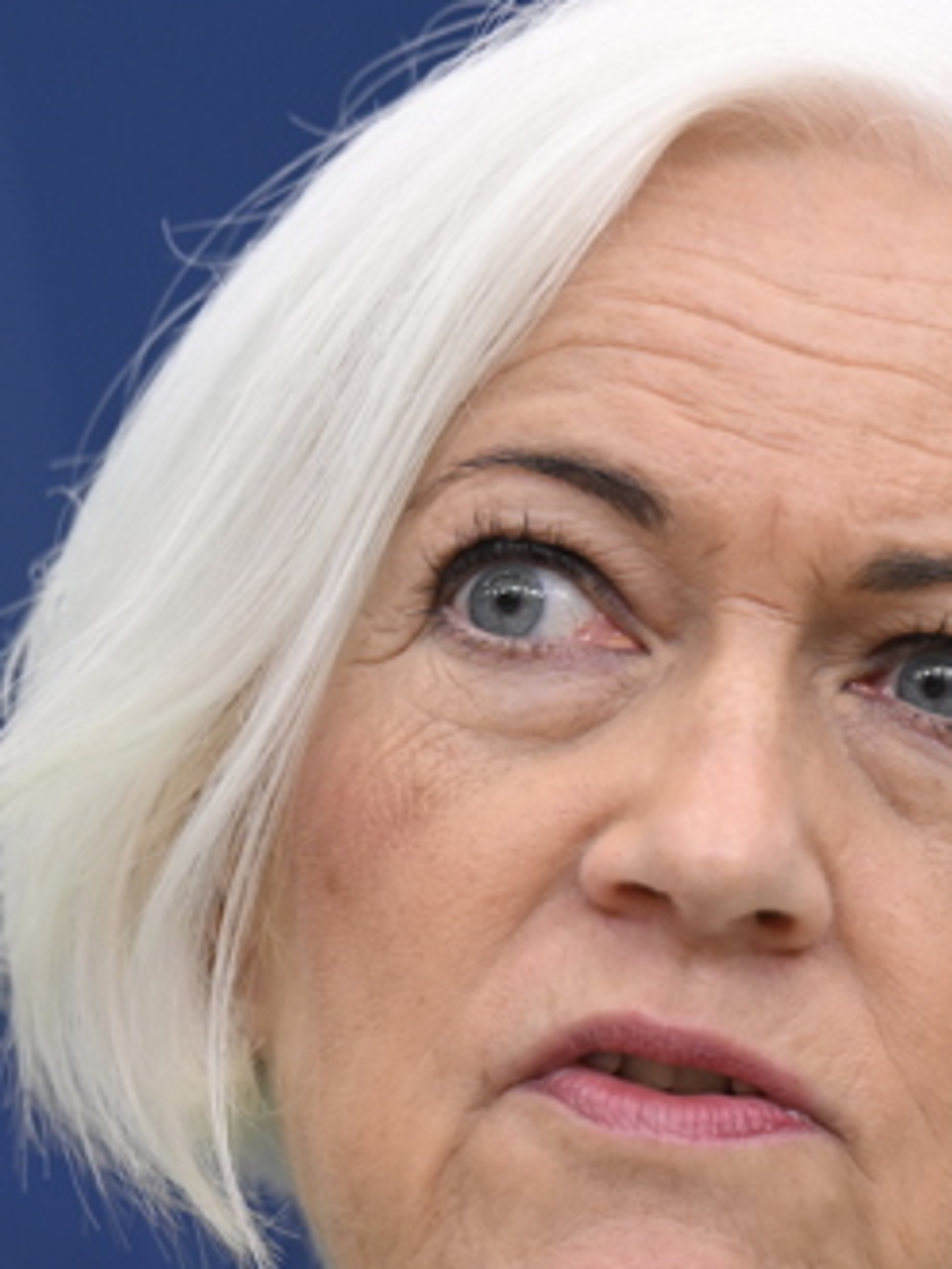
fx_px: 17480
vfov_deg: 4.2
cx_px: 971
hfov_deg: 3.1
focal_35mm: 477
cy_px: 1153
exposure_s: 1/250
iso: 640
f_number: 2.8
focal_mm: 120
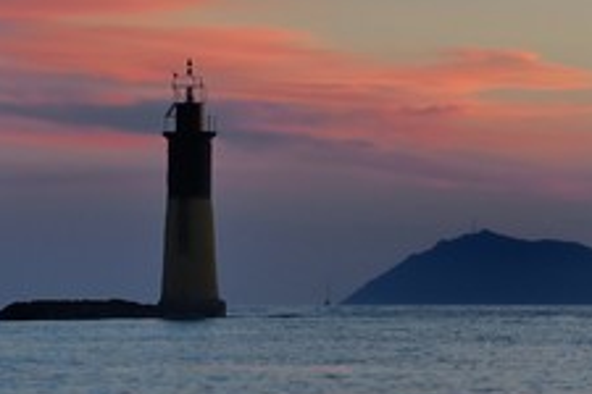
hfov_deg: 5.5
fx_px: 6150
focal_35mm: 374
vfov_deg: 3.7
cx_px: 317
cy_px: 84
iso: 1600
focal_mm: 200
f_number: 4.5
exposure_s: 1/250
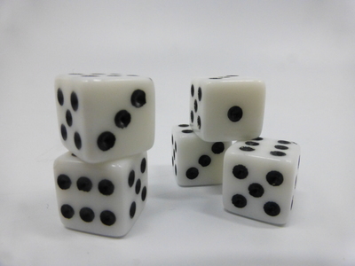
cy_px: 133
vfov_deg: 56.8
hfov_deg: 71.6
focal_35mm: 24
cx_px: 178
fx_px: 246
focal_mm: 4.3
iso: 800
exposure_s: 1/100
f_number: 6.3
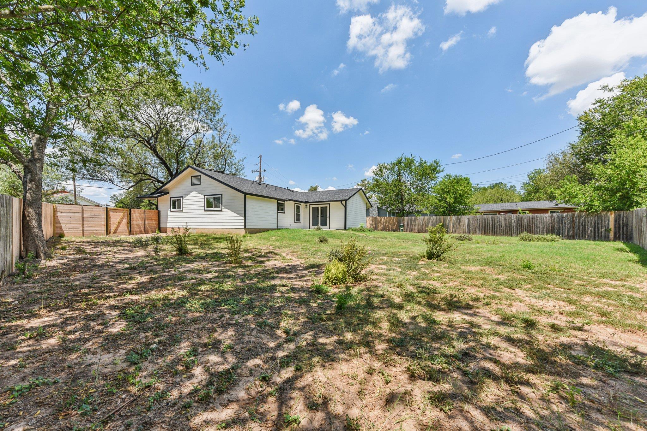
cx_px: 324
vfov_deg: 81.2
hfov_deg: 104.2
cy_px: 216
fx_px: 252
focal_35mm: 14
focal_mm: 14
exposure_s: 1/200
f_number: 8
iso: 100
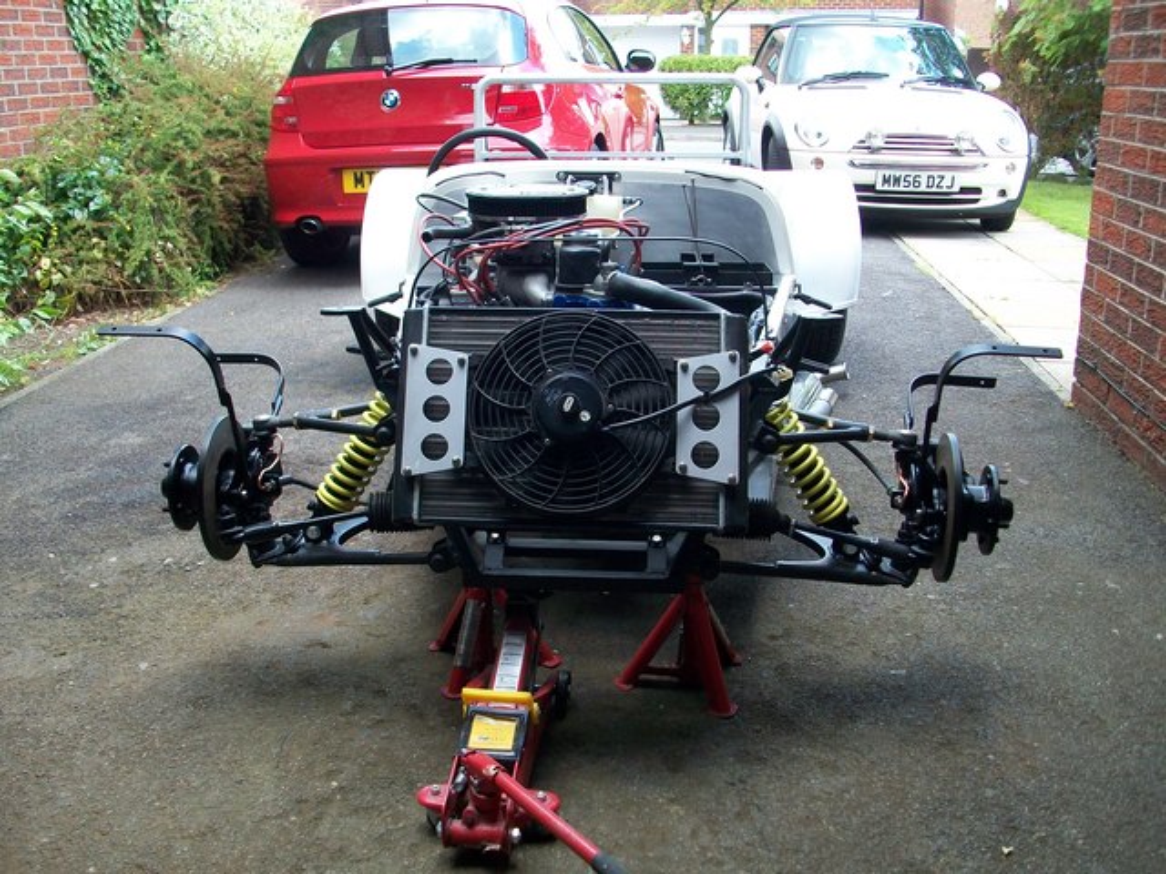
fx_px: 1145
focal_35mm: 34
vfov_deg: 41.8
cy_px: 437
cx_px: 583
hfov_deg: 54.0
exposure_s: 1/125
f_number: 2.8
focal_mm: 5.7
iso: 80
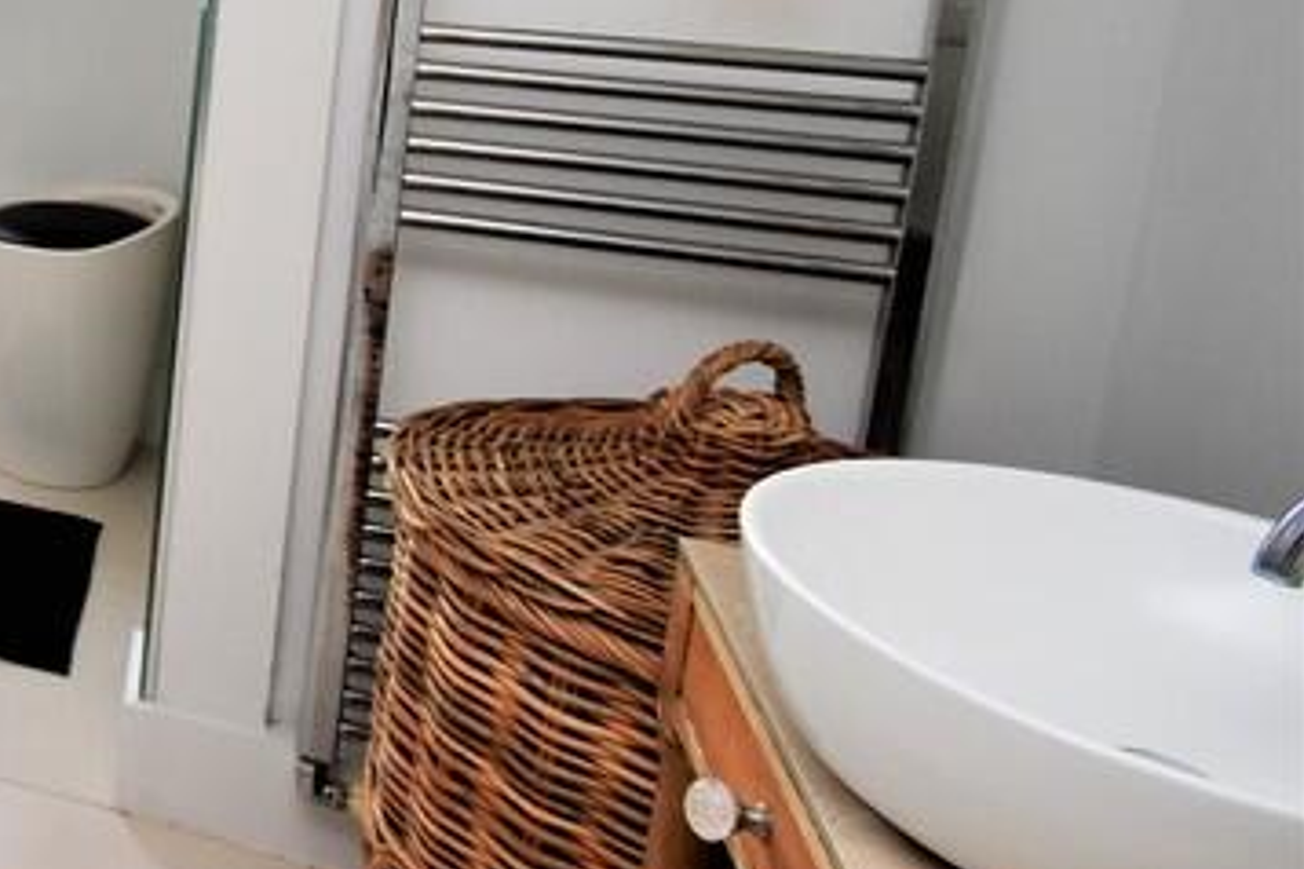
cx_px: -563
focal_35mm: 43
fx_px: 1557
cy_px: 9
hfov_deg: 30.3
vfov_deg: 29.2
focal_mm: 10
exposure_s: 1/125
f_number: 5.6
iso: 560
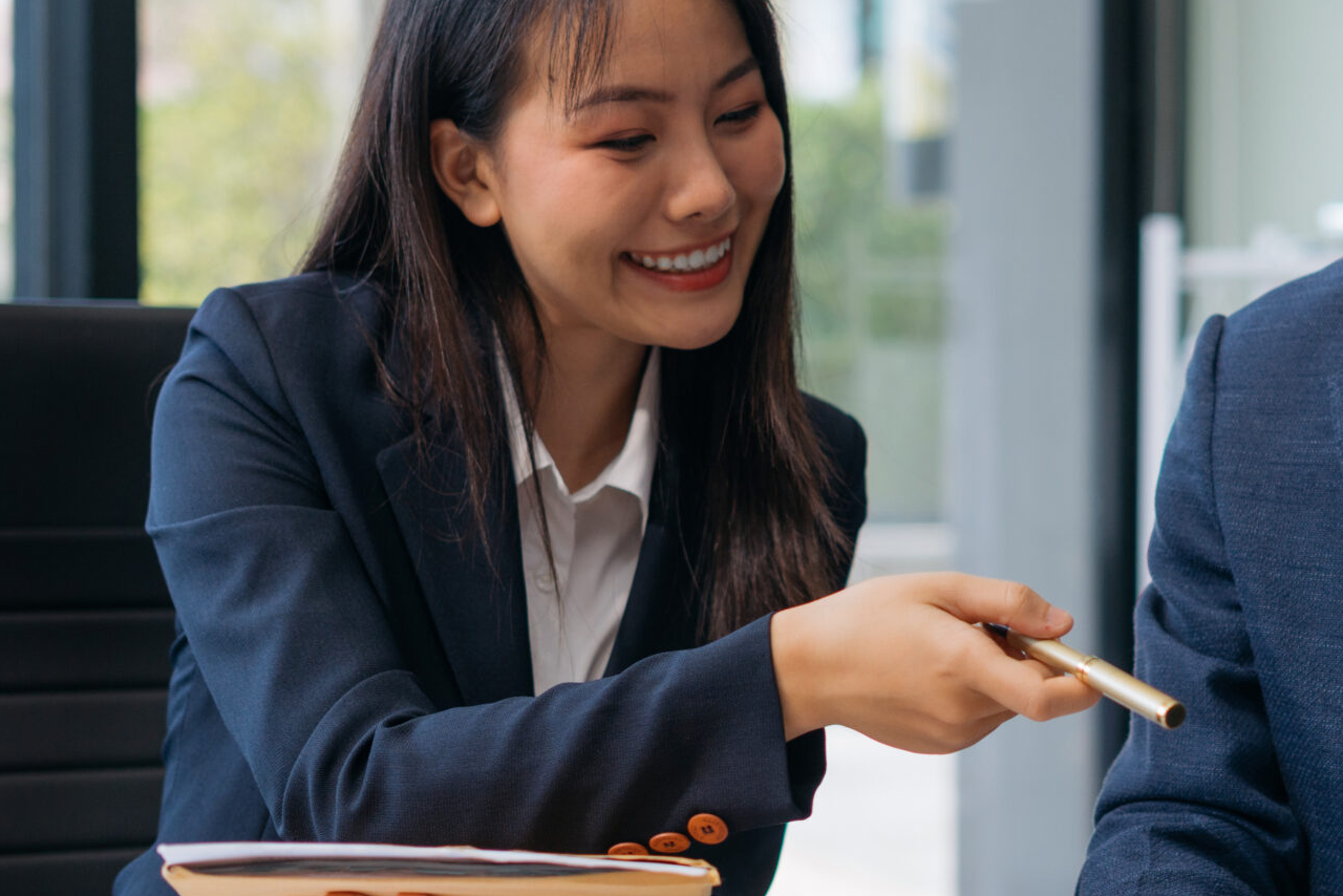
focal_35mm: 100
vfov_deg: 13.7
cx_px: 1181
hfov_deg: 20.0
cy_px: 485
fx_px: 3731
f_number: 2.5
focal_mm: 50
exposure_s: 1/200
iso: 250
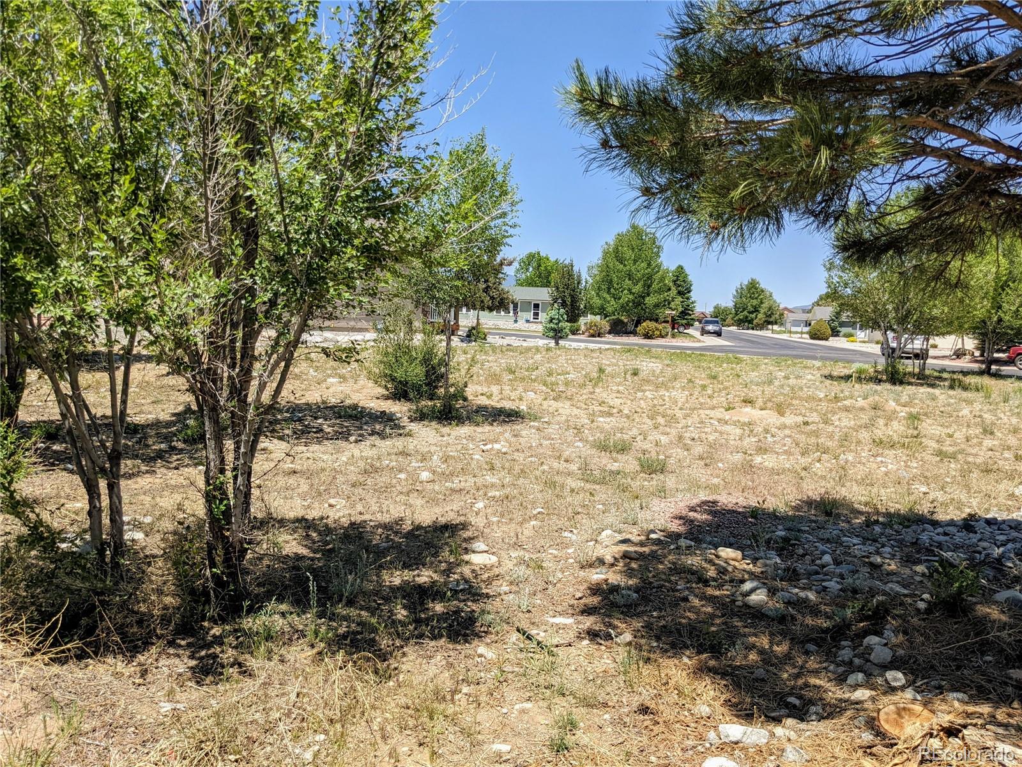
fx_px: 797
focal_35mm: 27
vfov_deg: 51.4
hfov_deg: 65.3
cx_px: 511
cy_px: 384
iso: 52
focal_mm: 4.38
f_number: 1.73
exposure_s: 1/2347
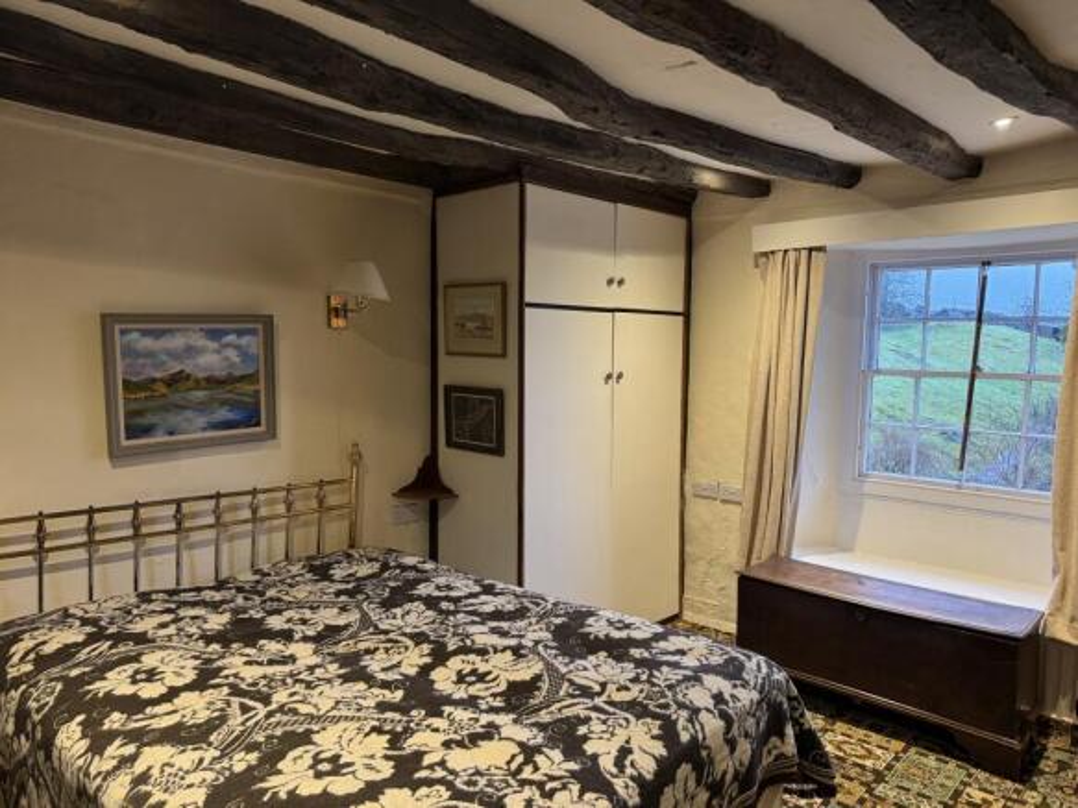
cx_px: 539
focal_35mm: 24
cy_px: 404
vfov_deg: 56.8
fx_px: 747
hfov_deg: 71.6
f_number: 1.78
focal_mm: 6.76
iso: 160
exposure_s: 1/50
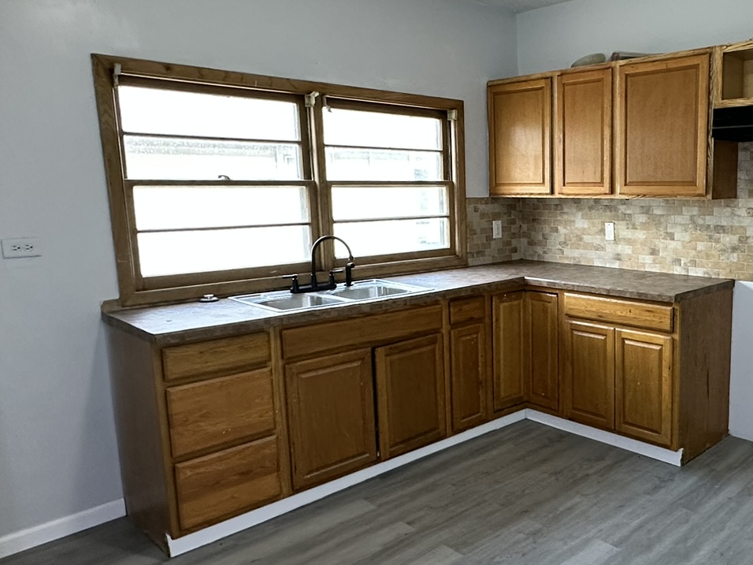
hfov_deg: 56.9
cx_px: 567
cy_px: 290
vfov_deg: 46.8
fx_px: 653
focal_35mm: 30
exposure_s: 1/60
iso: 200
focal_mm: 2.22
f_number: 2.2
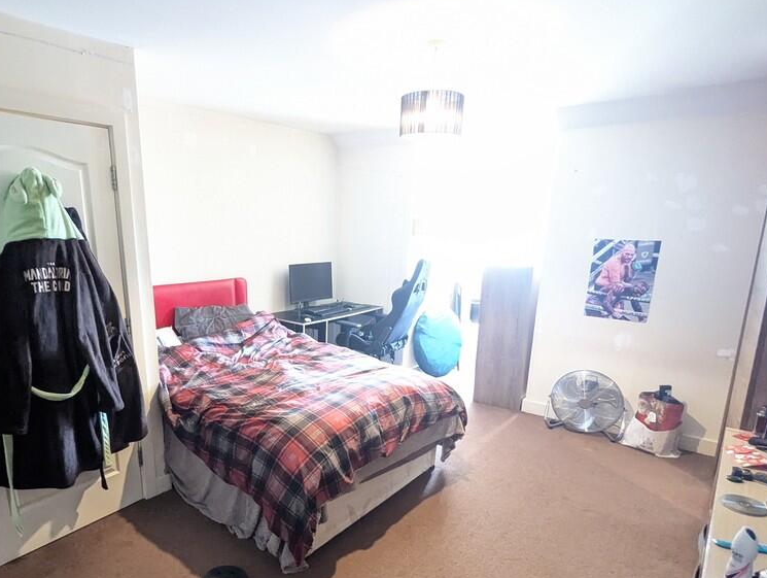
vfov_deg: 60.6
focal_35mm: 22
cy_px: 353
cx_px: 304
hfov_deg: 75.4
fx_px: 488
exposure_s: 1/25.7
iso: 1985
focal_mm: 2.35
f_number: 2.2
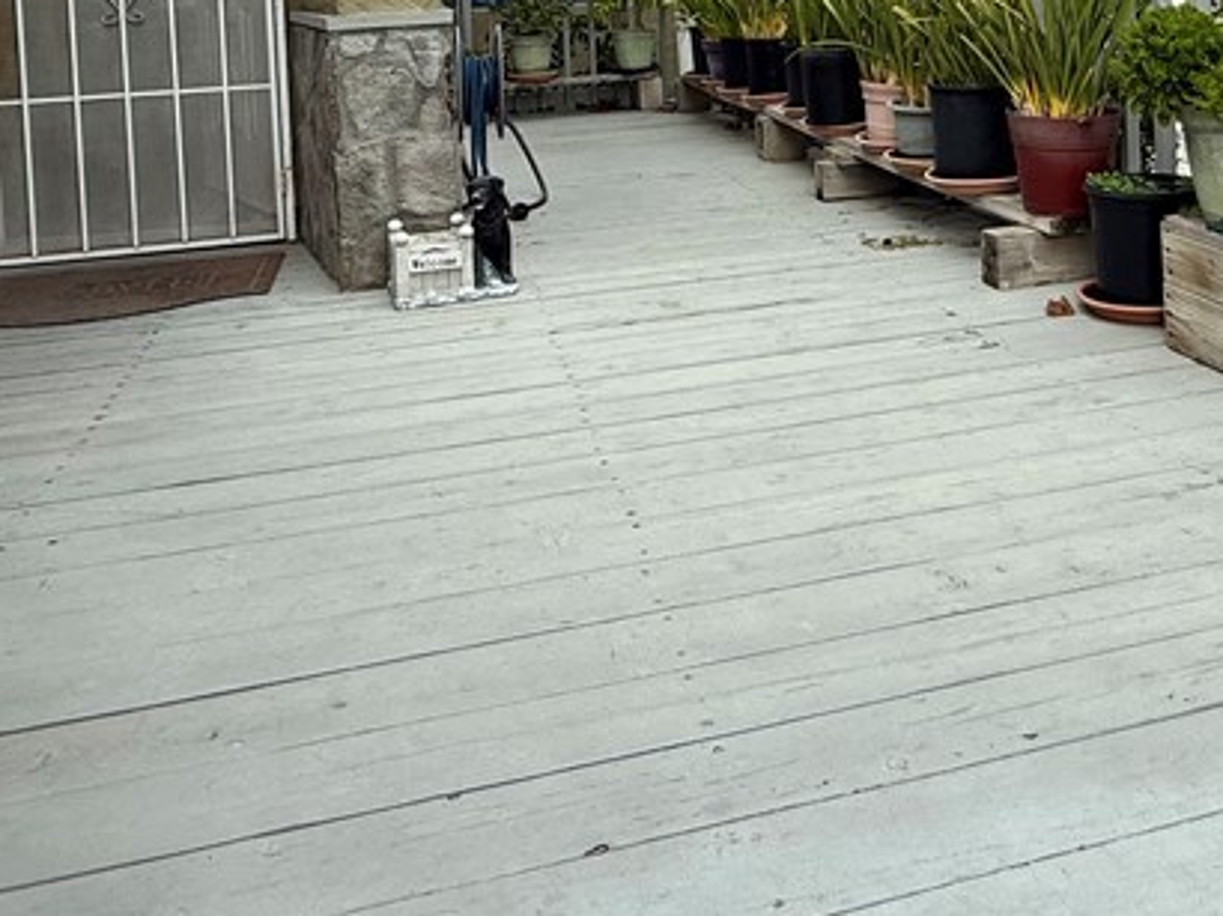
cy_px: 21
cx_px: 752
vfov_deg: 36.9
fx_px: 1236
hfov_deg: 52.2
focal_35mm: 35
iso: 64
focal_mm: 2.22
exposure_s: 1/853
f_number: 2.2
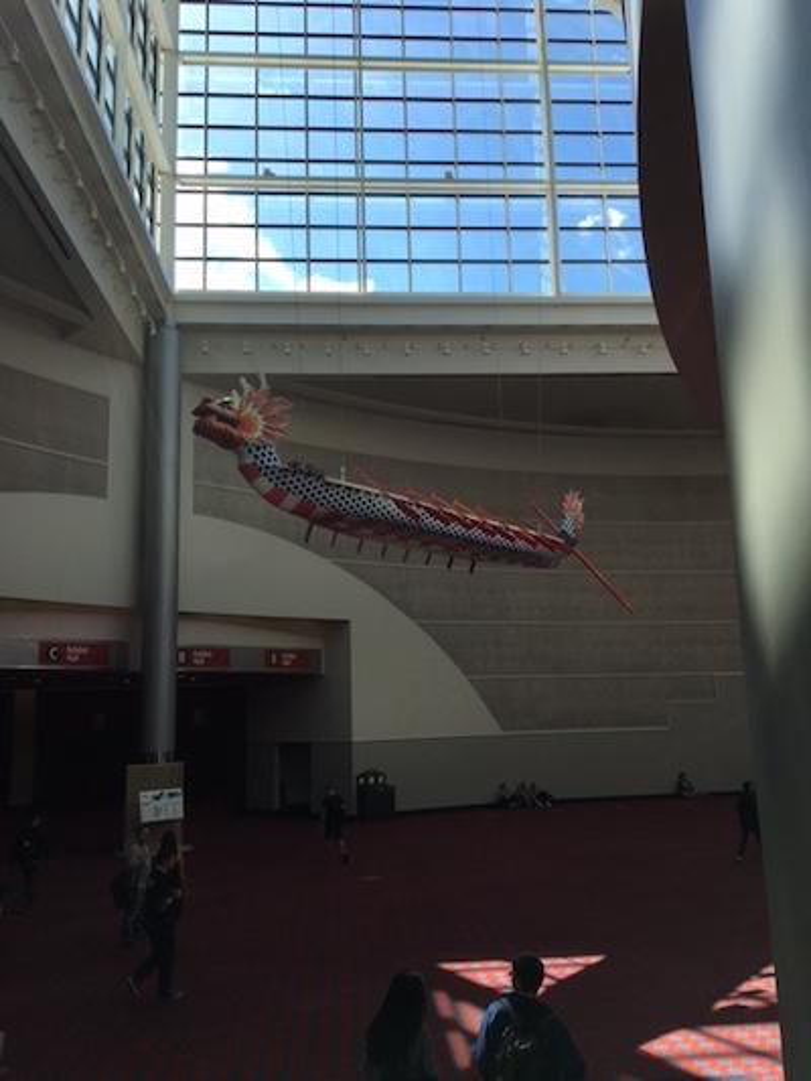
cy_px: 540
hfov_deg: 48.2
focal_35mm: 29
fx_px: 906
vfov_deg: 61.6
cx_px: 406
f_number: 2.2
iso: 25
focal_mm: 4.15
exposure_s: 1/657
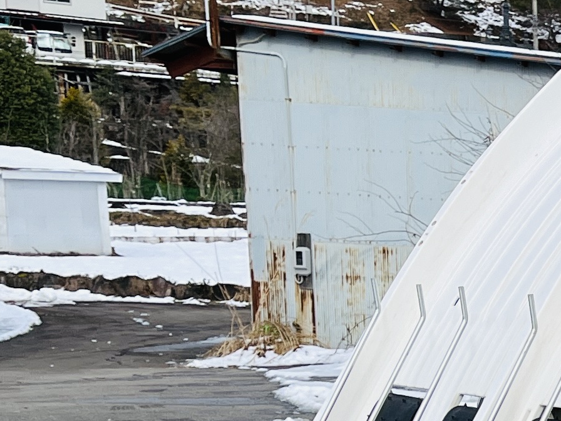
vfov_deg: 12.0
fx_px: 1896
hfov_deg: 14.6
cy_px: 677
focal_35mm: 117
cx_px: 1031
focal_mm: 5.1
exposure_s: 1/2755
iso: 50
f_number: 1.6
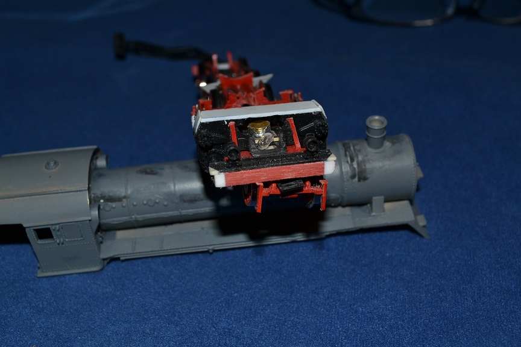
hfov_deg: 41.1
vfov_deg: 28.1
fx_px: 695
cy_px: 174
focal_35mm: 48
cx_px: 260
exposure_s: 1/60
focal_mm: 32
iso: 100
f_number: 8
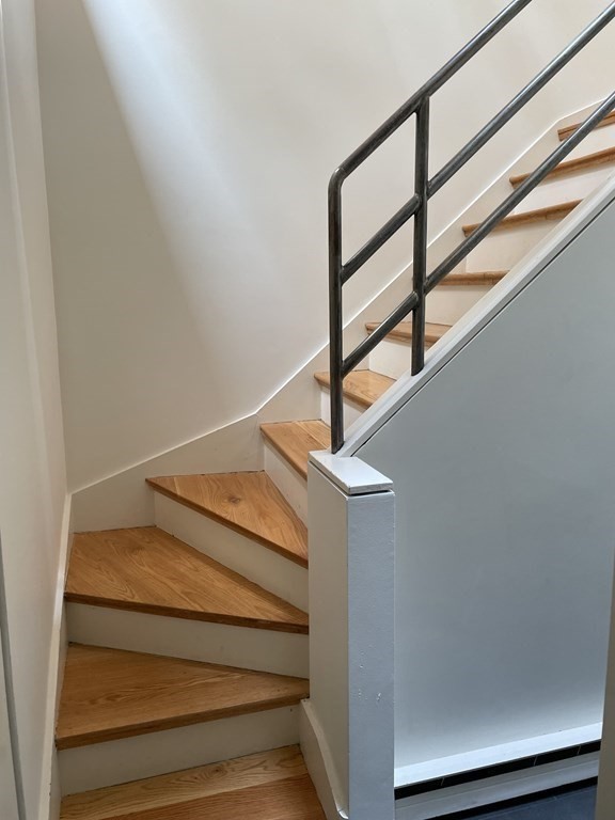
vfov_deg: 67.3
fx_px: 616
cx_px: 308
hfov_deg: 53.1
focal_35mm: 26
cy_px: 410
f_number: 1.6
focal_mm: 4.2
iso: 125
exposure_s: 1/120
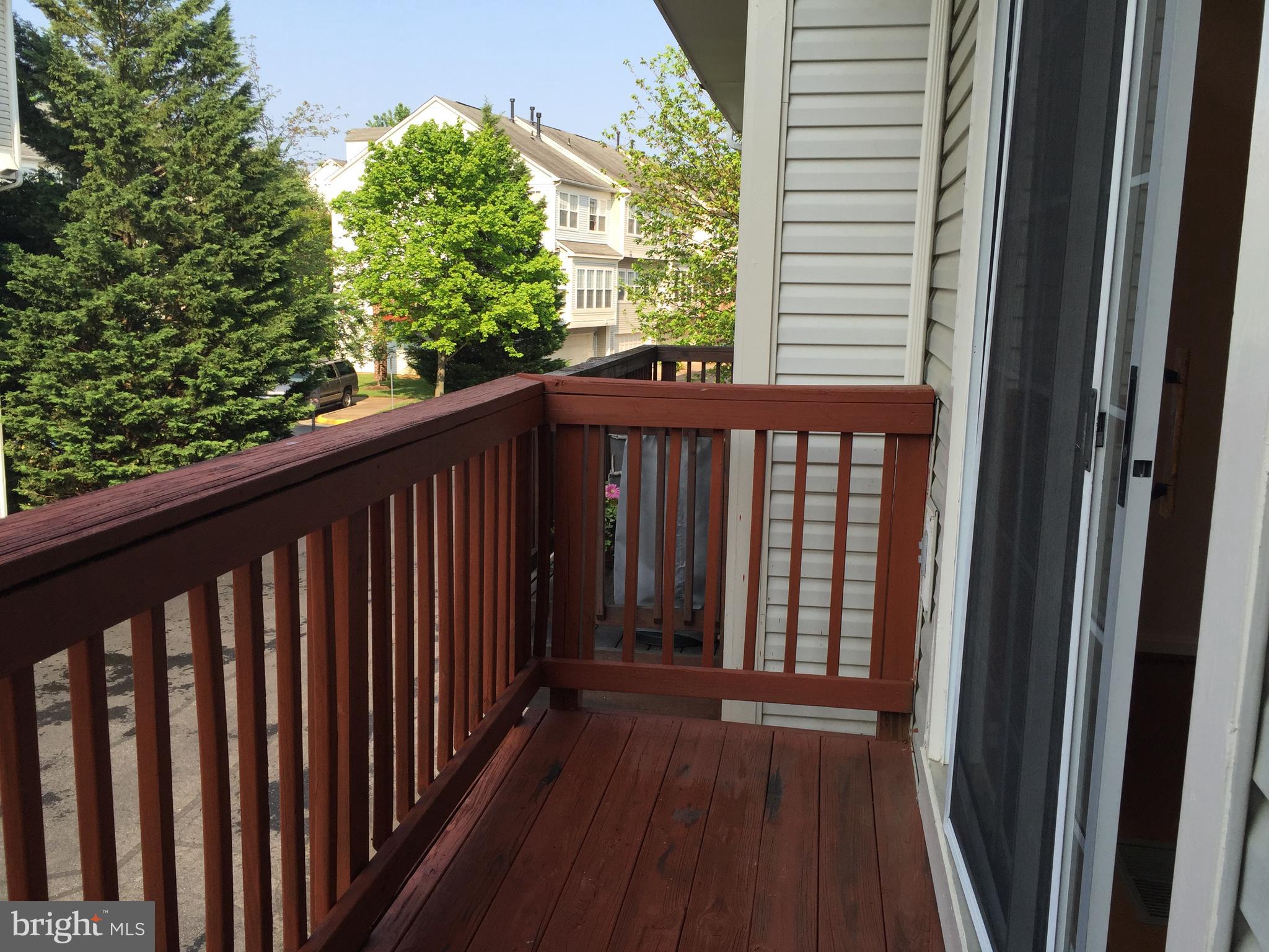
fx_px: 1063
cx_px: 634
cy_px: 476
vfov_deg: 48.2
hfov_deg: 61.7
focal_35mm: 29
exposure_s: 1/760
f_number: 2.2
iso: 32
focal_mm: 4.15
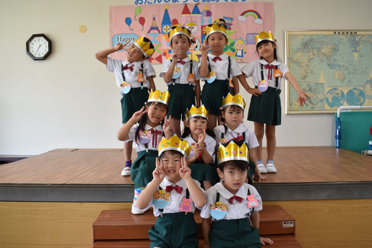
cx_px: 186
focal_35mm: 32
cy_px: 124
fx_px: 325
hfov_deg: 59.5
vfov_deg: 41.7
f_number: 5
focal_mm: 21
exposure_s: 1/80
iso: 400
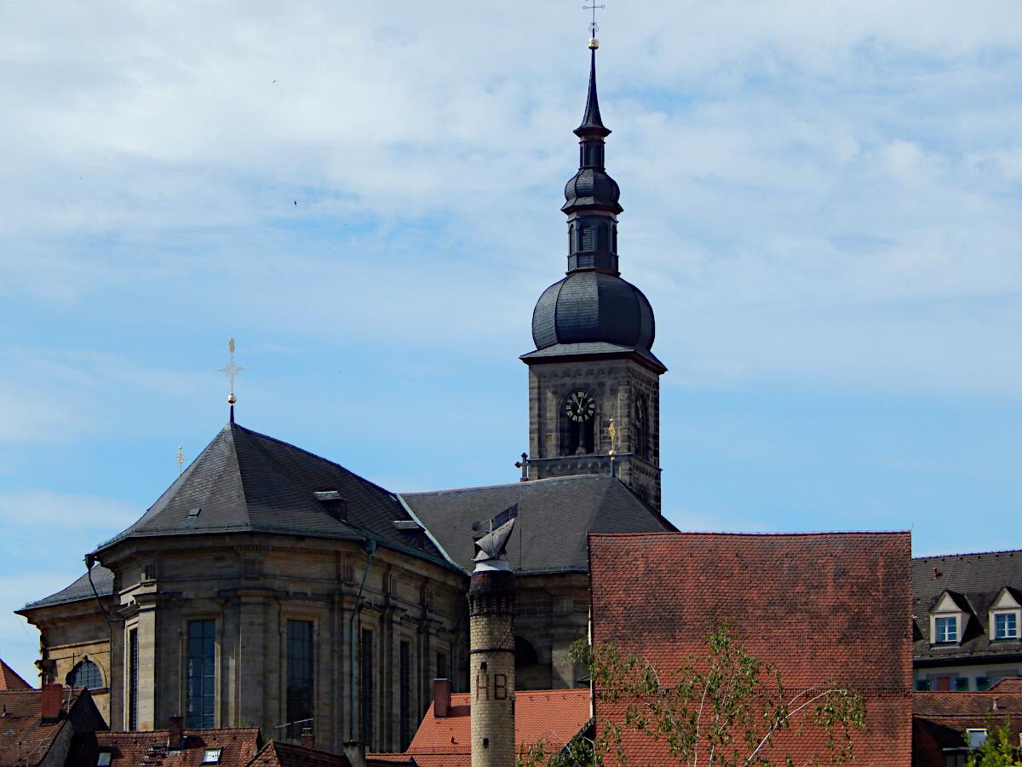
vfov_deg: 9.2
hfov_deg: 12.2
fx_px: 4783
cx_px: 511
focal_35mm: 162
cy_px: 384
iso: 125
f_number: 5.1
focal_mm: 28.7
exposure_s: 1/800
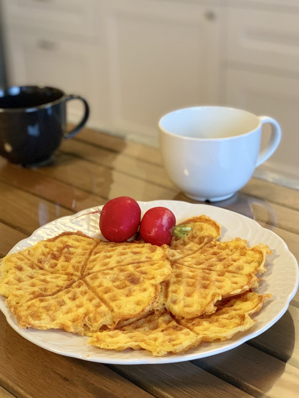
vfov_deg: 34.3
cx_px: 146
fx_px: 645
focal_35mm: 56
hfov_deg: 26.1
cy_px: 196
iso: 250
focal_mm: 6
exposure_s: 1/50
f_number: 2.4
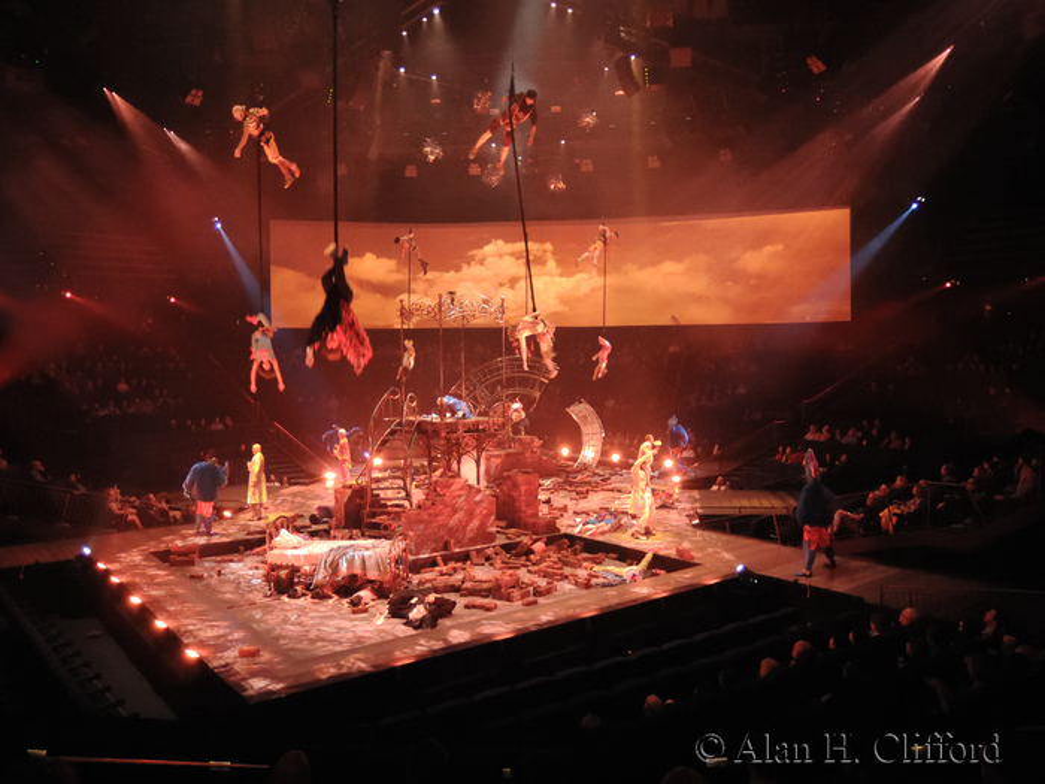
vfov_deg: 49.7
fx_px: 845
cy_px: 392
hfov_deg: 63.4
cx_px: 522
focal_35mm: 28
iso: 1600
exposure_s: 1/15
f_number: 2
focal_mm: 6
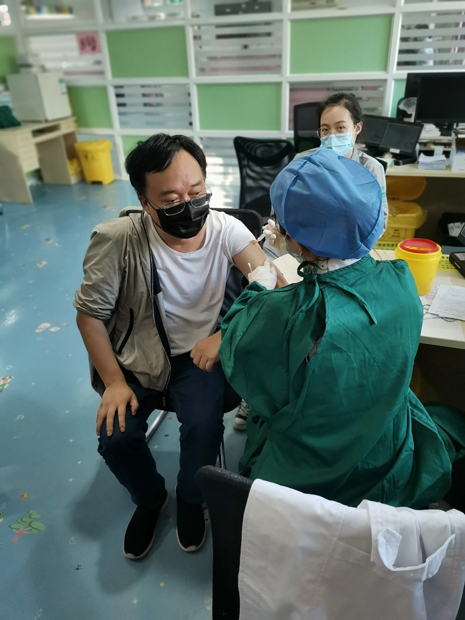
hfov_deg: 53.1
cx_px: 232
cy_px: 310
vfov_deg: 67.3
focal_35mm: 26
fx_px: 466
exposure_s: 1/50
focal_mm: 4.75
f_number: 2.4
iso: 320
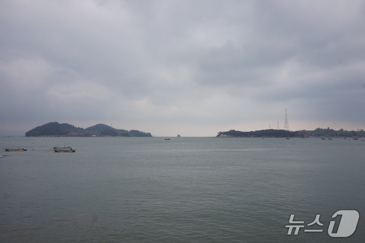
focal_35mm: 30
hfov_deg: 62.0
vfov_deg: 43.6
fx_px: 304
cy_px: 122
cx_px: 182
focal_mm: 20
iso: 100
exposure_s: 1/80
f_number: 11
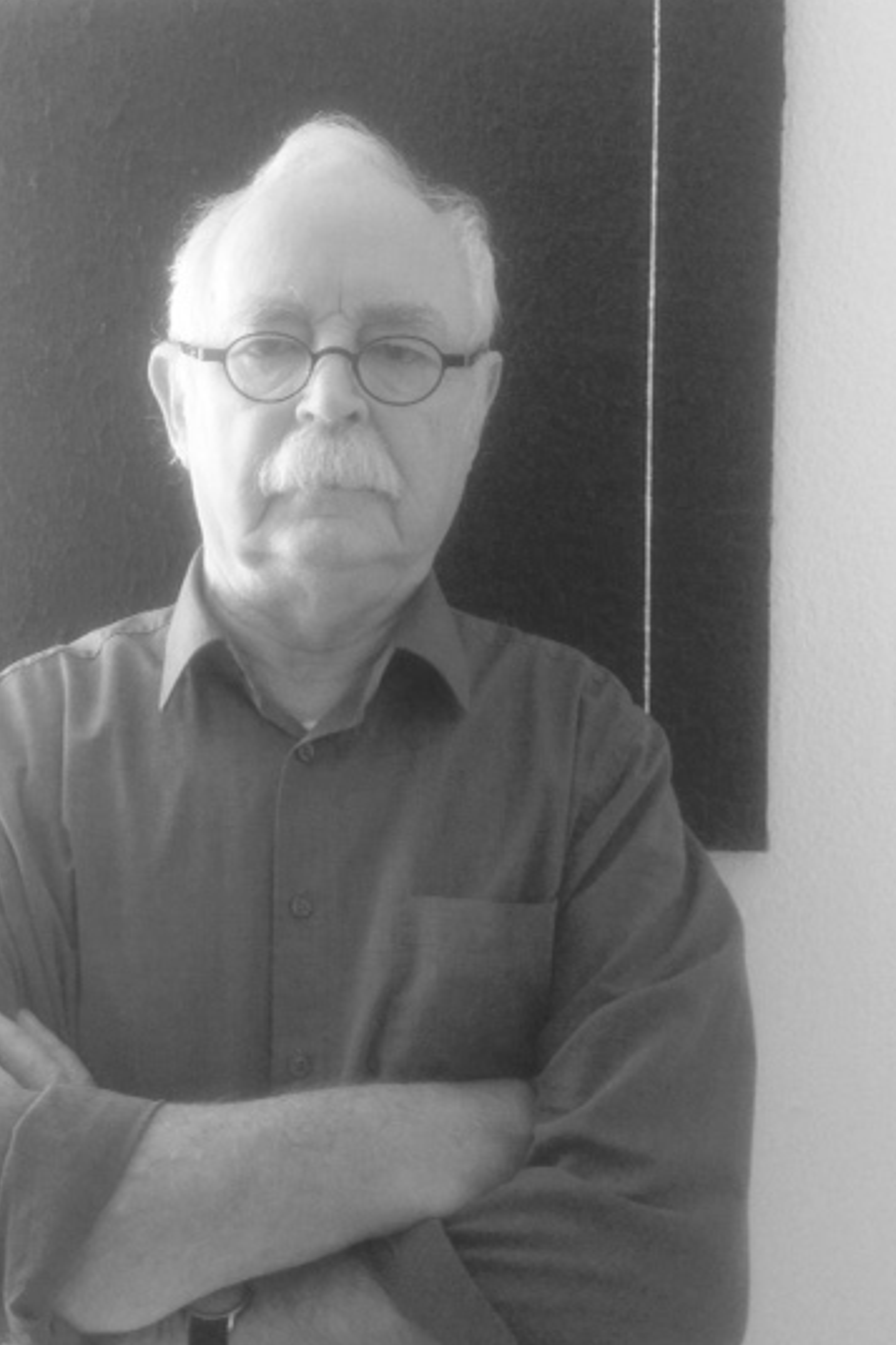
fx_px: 1532
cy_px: 688
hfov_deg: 32.4
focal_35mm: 41
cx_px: 311
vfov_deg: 47.4
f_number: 2.4
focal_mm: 4.12
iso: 50
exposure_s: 1/40
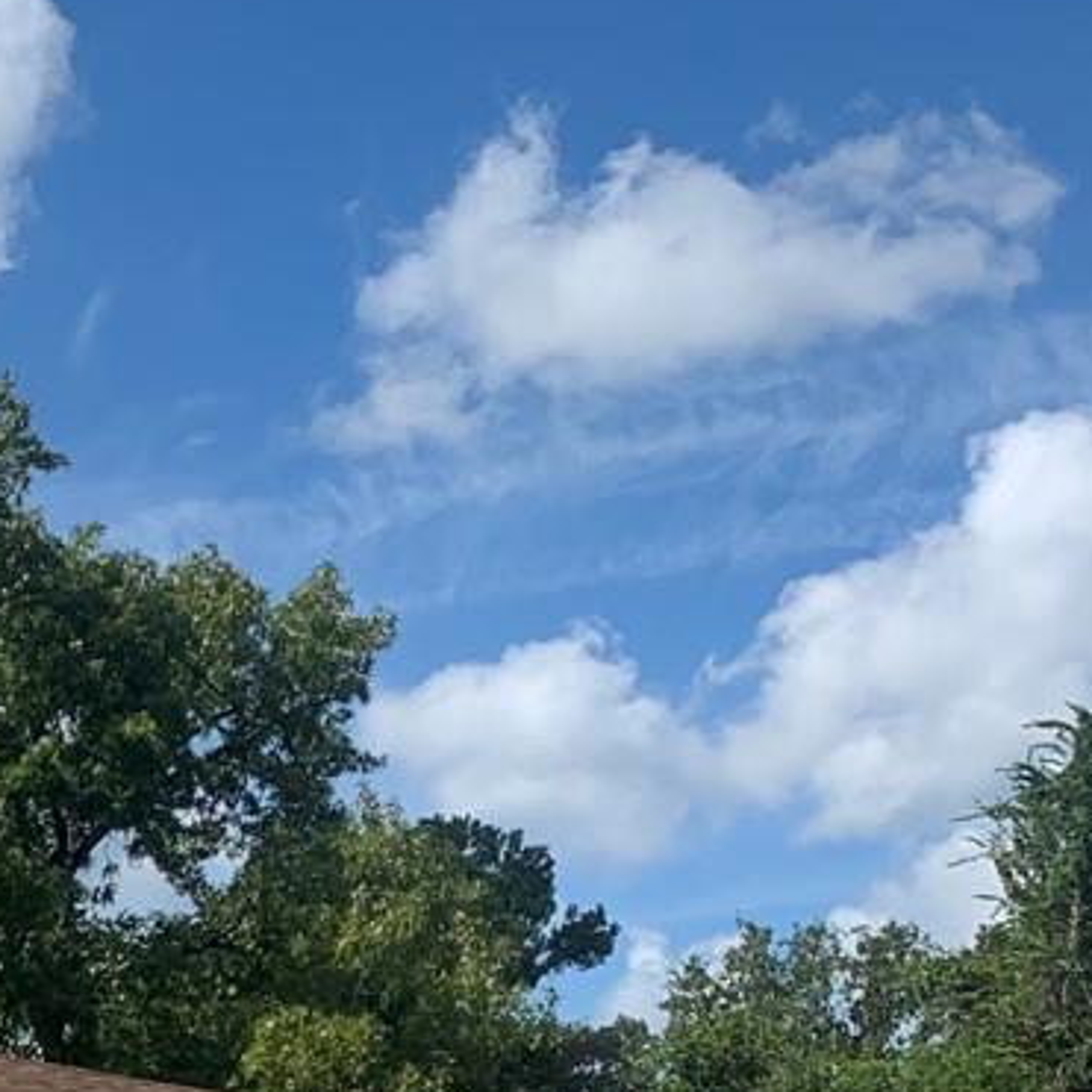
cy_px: 1251
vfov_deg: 16.9
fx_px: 3533
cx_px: -630
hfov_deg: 15.9
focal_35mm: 99
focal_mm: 4.25
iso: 25
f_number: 1.8
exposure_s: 1/3521
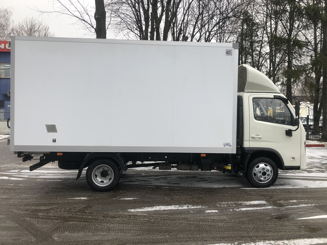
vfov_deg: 49.7
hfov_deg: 63.4
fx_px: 265
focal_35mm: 28
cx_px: 164
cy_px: 122
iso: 20
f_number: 1.8
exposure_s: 1/343
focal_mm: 4
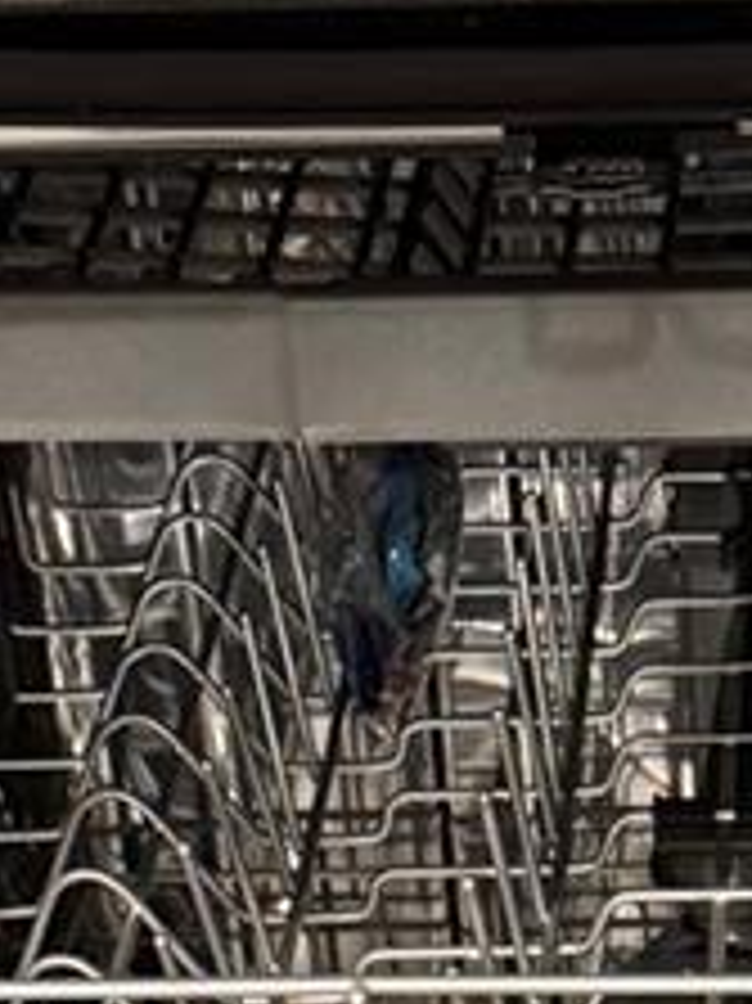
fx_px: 3740
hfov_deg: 11.4
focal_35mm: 129
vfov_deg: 14.8
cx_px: 725
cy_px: 1216
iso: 640
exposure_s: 1/60
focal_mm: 6.76
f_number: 1.78
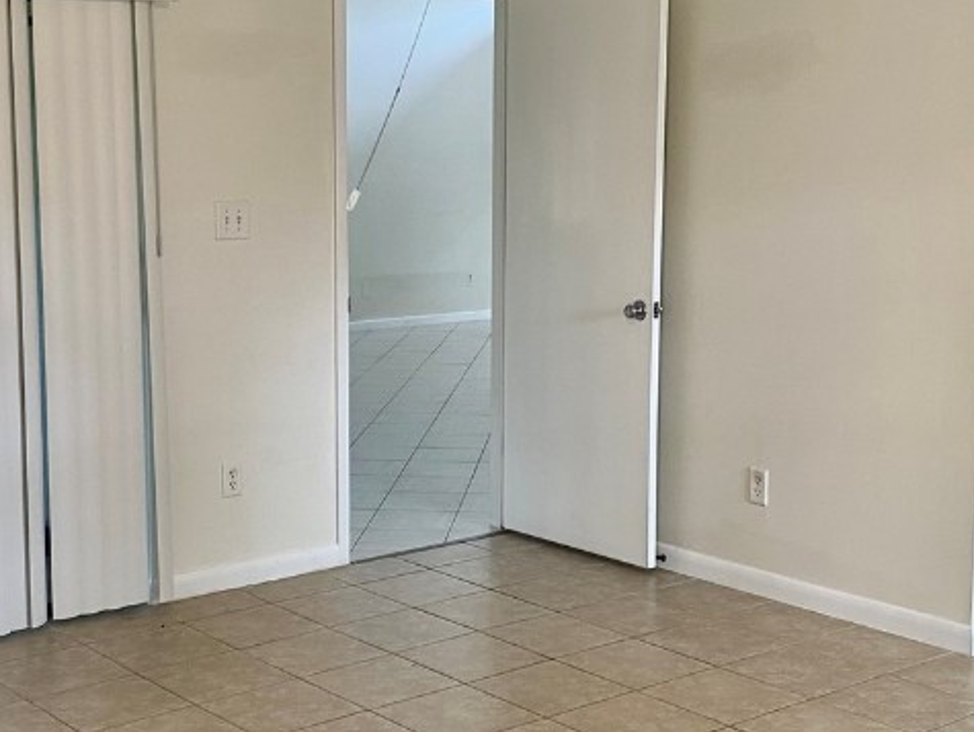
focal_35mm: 56
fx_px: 1577
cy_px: 357
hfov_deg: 34.3
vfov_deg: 26.1
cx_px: 410
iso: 80
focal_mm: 4.25
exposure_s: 1/60
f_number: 1.8
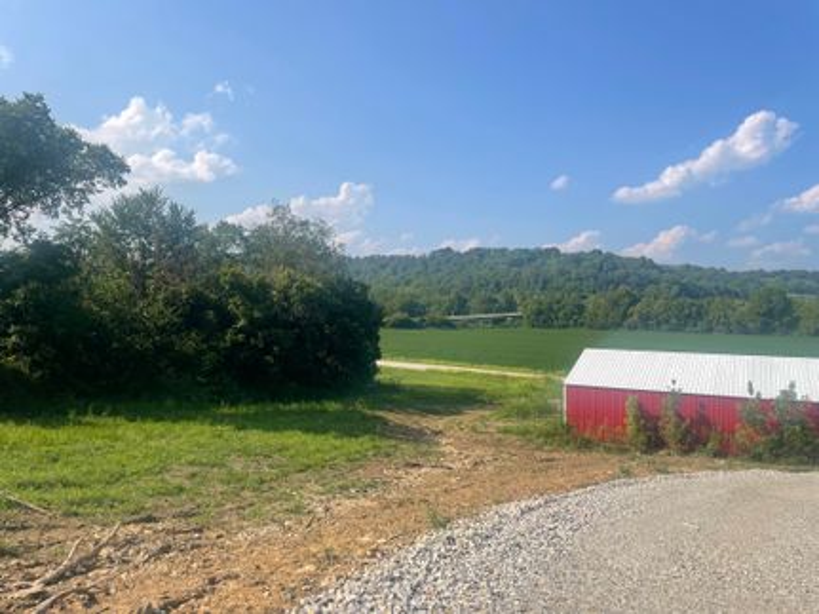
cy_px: 307
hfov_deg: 67.3
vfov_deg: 53.0
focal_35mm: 26
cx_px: 410
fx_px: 615
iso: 32
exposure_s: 1/3861
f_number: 1.6
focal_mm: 4.2
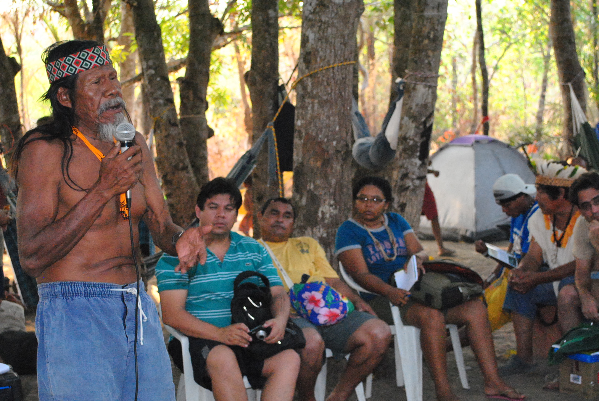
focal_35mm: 74
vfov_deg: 18.5
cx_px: 299
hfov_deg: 27.3
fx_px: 1233
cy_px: 243
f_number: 5.3
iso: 1600
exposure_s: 1/200
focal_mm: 40
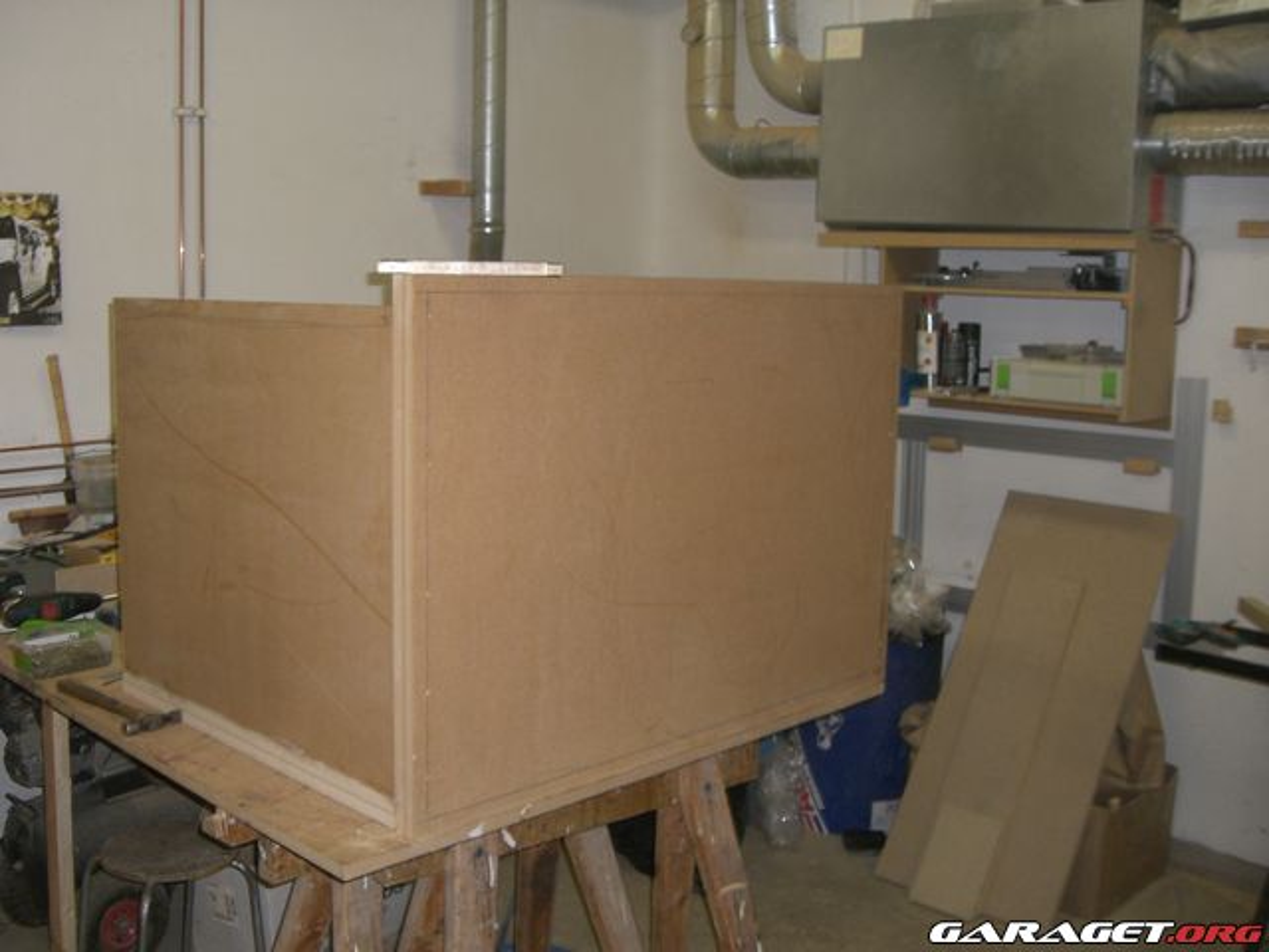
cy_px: 476
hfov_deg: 49.0
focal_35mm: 38
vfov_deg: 37.7
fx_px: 1393
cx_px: 634
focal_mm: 6.2
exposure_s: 1/60
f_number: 2.7
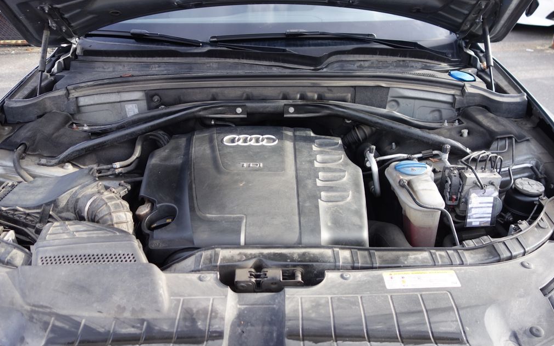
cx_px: 281
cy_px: 166
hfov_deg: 64.6
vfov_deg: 43.1
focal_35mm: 29
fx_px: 438
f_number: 1.8
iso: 125
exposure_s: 1/500
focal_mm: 10.4
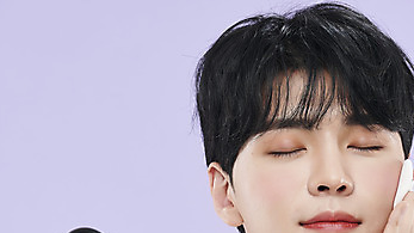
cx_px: 267
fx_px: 3973
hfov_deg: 6.0
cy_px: 229
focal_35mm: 362
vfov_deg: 3.4
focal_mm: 200
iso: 31
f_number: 8
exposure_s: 1/125
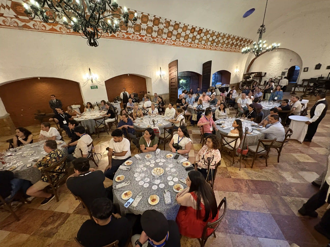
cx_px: 165
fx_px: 133
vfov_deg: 85.7
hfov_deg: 102.1
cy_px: 124
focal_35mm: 14
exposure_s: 1/40
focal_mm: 2.22
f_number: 2.2
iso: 800
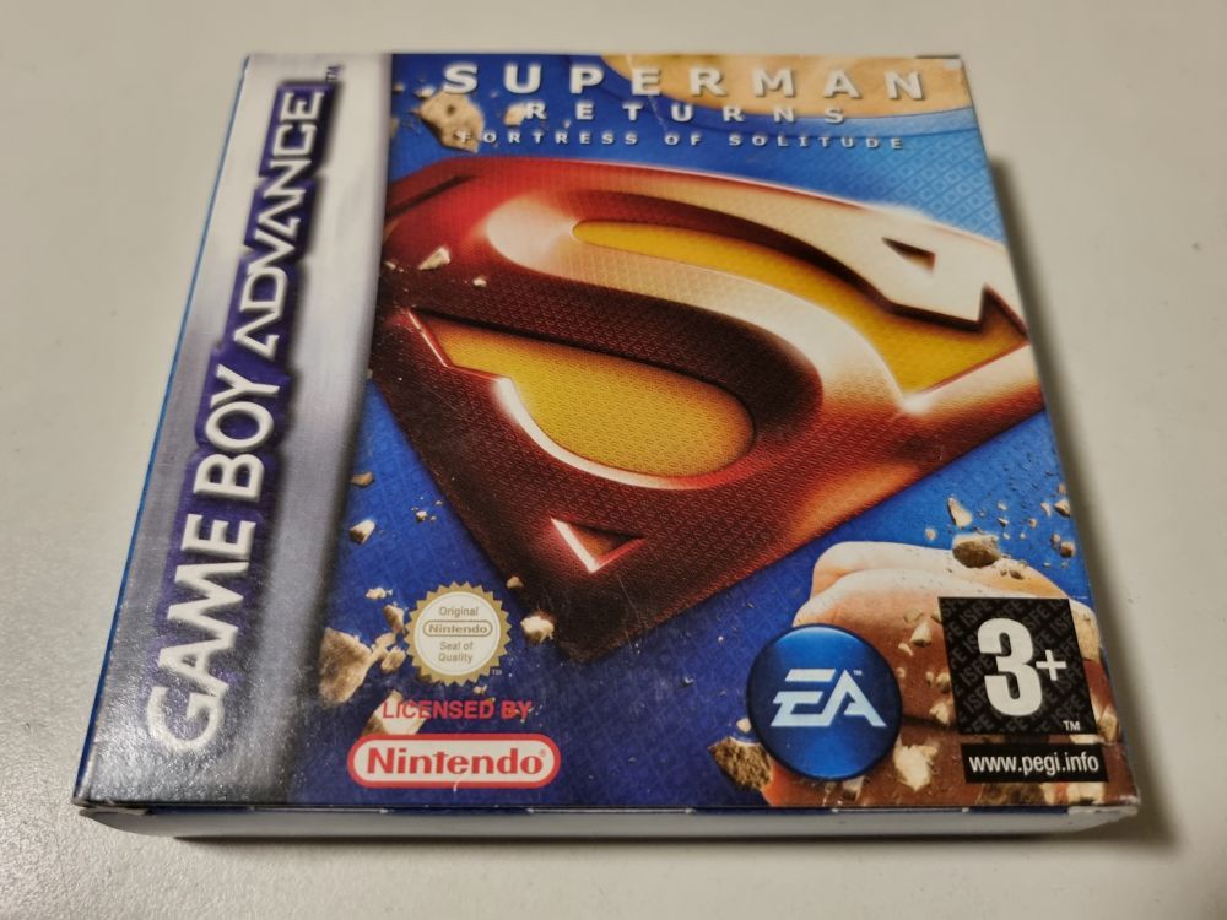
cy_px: 460
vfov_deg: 53.1
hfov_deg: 67.3
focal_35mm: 26
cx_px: 614
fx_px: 922
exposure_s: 1/50
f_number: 1.8
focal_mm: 5.4
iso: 400
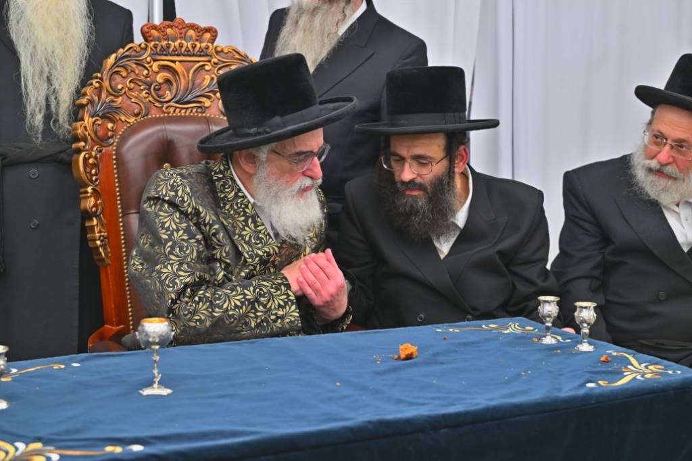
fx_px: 942
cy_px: 230
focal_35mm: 49
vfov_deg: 27.5
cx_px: 346
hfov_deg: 40.3
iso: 500
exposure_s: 1/250
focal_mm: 49
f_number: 4
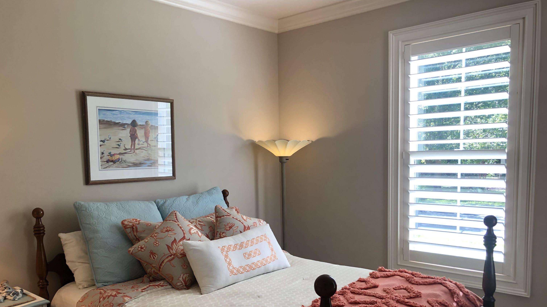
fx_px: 450
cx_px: 273
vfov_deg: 37.4
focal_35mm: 31
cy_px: 202
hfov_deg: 62.6
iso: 80
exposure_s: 1/120
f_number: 1.8
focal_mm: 3.99
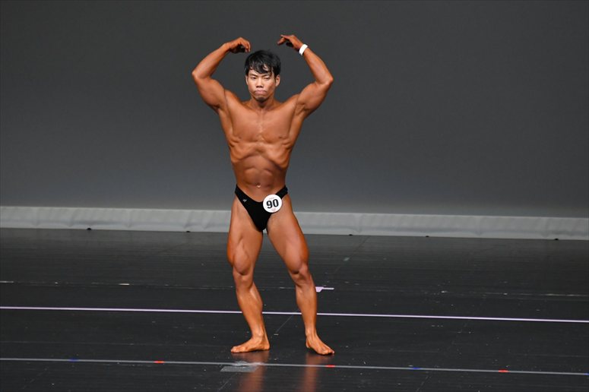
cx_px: 294
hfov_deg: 6.0
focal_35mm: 345
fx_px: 5642
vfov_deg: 4.0
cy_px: 196
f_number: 5.6
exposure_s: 1/400
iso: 4000
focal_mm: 230
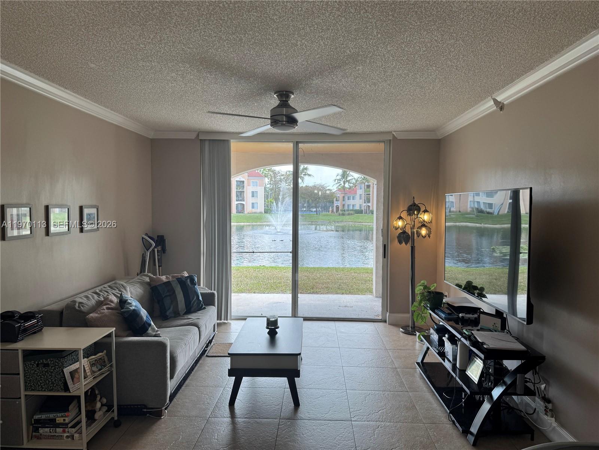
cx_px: 300
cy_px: 225
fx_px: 415
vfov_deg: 56.8
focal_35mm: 24
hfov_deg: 71.6
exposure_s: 1/182
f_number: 1.78
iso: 64
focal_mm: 6.76
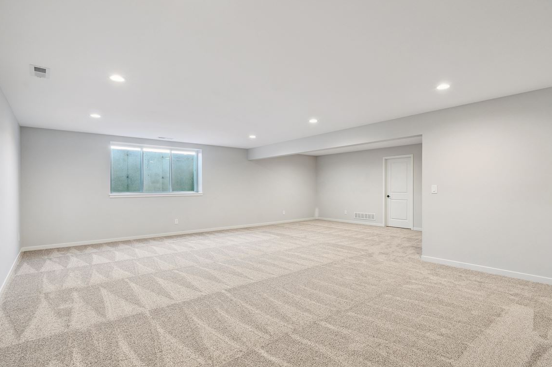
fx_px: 276
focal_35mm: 18
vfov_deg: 67.3
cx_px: 292
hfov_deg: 89.9
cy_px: 190
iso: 400
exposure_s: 1/8
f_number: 8
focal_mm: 16
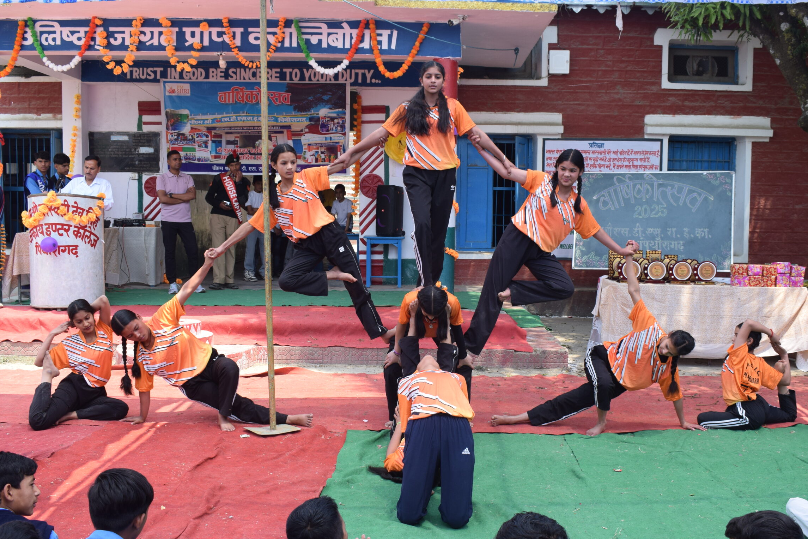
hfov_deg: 50.0
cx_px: 432
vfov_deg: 34.6
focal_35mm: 39
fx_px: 865
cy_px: 286
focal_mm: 23
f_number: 8
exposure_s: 1/250
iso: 280
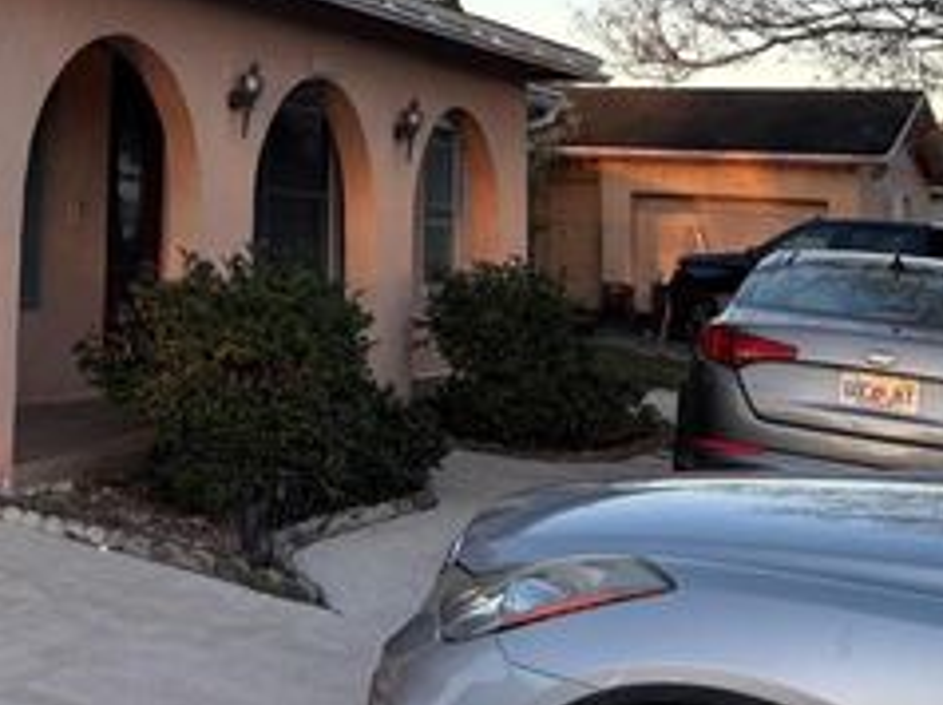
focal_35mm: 65
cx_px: -127
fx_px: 1769
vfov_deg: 21.3
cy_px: -89
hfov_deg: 27.1
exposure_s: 1/654
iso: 50
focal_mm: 5.96
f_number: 1.6
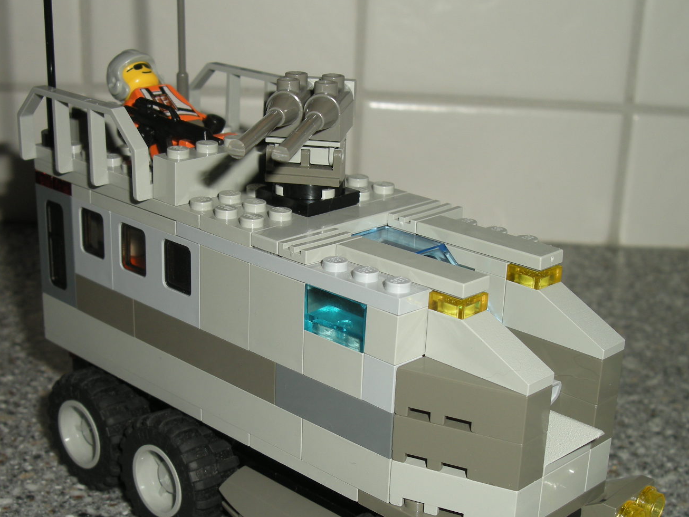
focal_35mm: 58
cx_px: 289
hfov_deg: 33.2
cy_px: 334
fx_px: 1155
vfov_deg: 25.1
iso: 64
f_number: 8
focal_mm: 7.9
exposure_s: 1/60
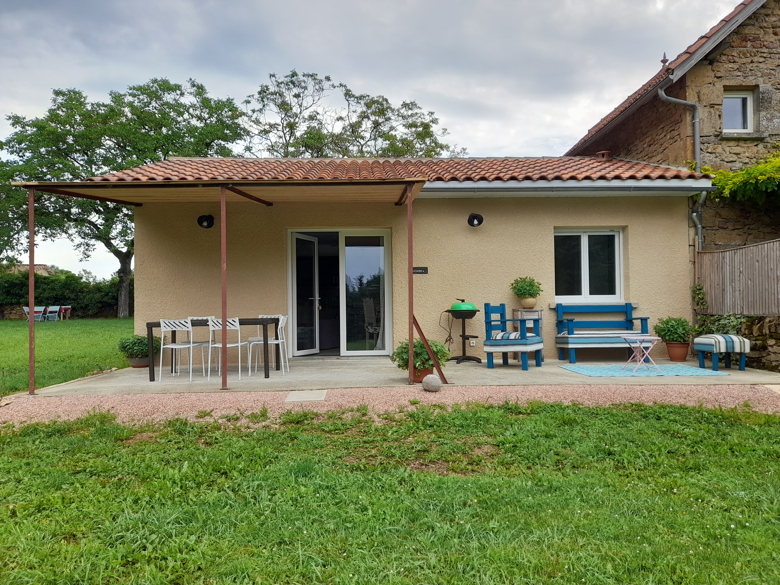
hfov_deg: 69.4
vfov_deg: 54.9
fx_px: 563
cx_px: 390
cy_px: 292
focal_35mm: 25
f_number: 2
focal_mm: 4.6
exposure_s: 1/334
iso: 20
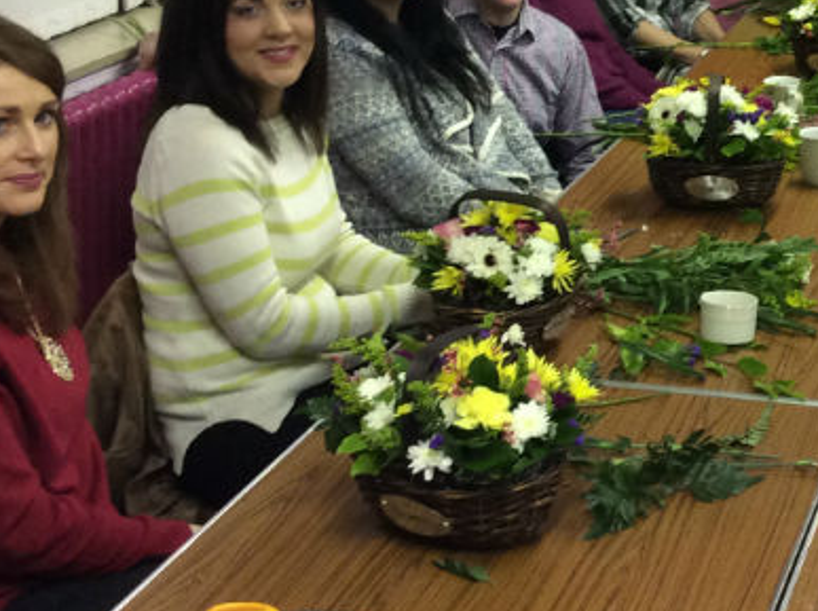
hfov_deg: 23.2
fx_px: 1911
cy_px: 123
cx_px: 816
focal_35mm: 81
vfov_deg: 18.0
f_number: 2.4
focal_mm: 3.3
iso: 125
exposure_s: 1/25
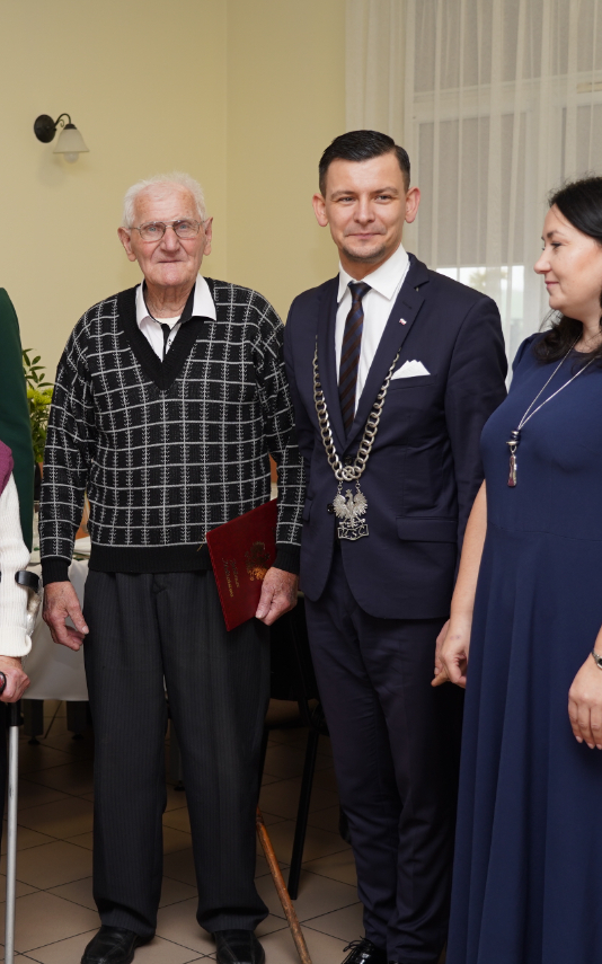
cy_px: 485
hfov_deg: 20.8
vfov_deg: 33.0
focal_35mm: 62
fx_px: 1628
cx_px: 144
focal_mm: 40
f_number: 4
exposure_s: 1/100
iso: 250
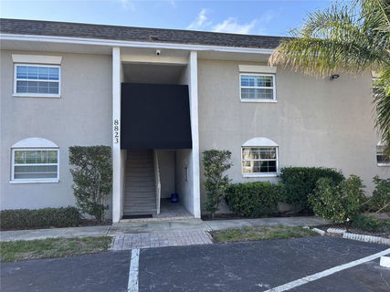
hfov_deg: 67.3
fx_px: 293
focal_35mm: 26
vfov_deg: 53.0
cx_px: 195
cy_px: 146
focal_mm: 5.96
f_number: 1.6
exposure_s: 1/805
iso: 50
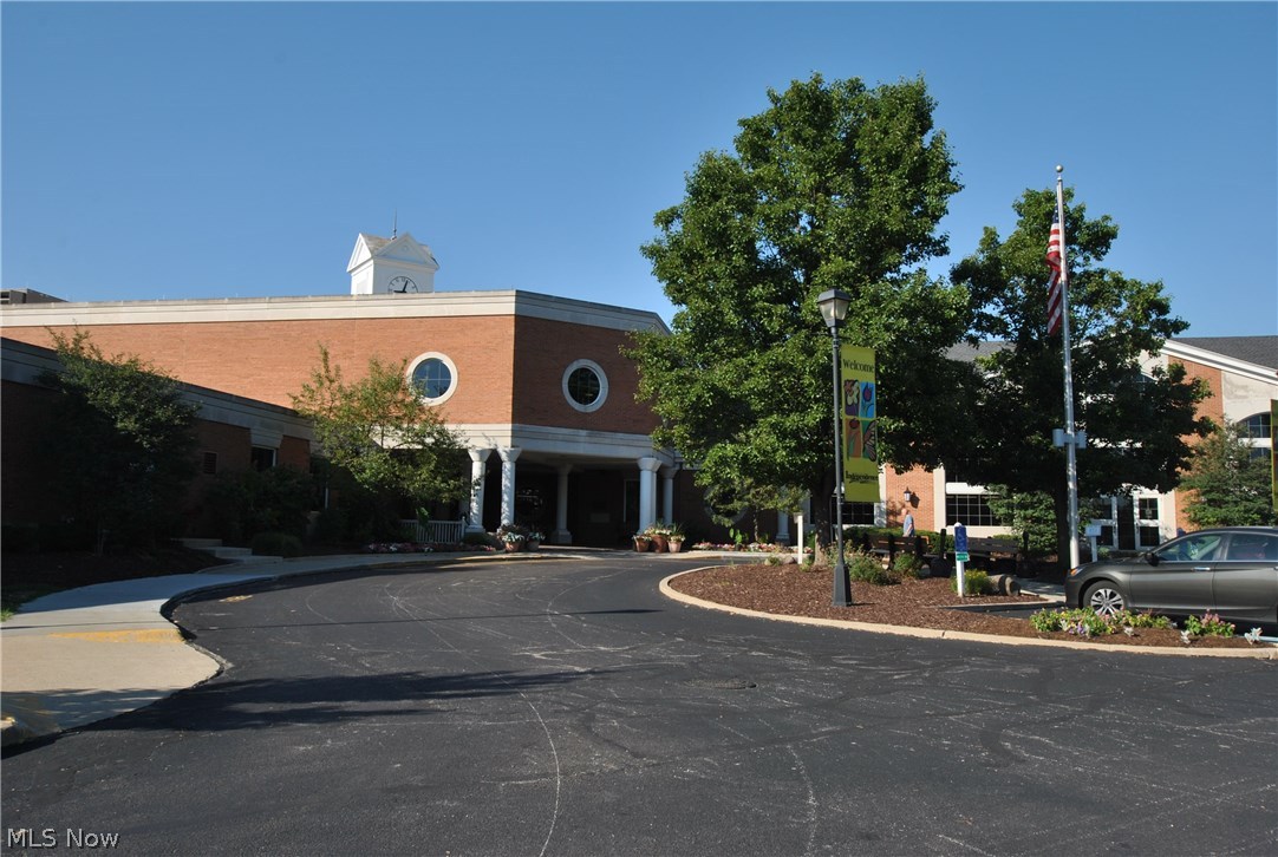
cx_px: 639
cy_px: 428
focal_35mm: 30
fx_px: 1067
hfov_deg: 61.8
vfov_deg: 43.8
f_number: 8
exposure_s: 1/200
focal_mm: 20
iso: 100
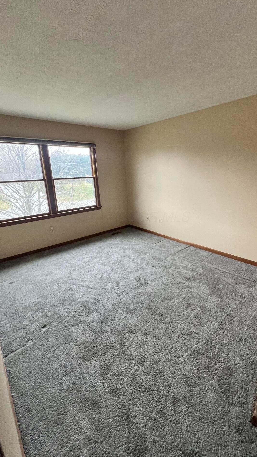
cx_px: 154
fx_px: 182
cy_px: 216
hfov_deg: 69.8
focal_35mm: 15
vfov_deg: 102.9
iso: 250
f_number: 1.8
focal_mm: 1.57
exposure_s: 1/60
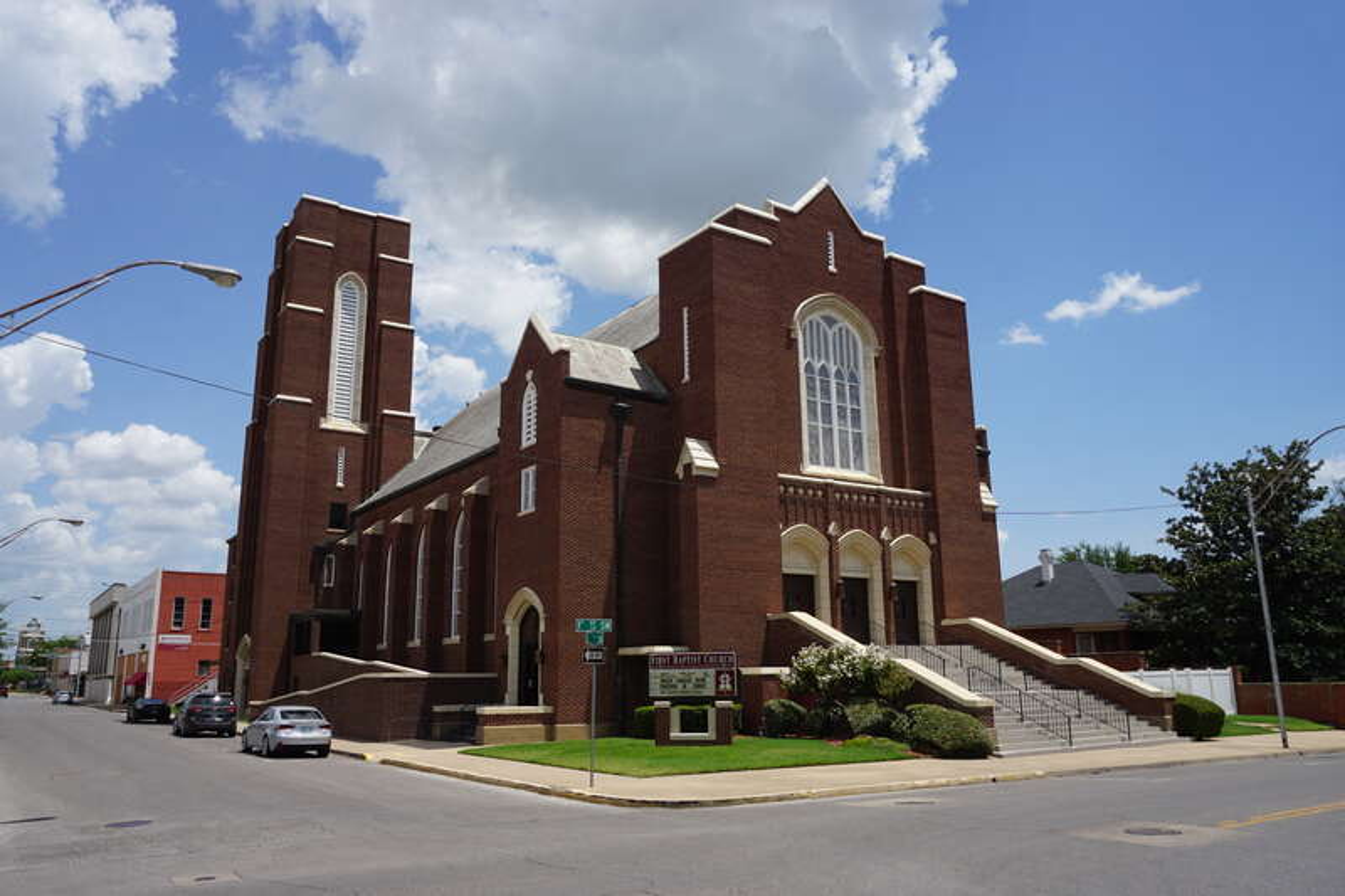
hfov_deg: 67.4
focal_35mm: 27
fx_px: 1008
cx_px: 672
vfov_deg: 47.9
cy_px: 448
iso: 100
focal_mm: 18
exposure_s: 1/200
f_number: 11
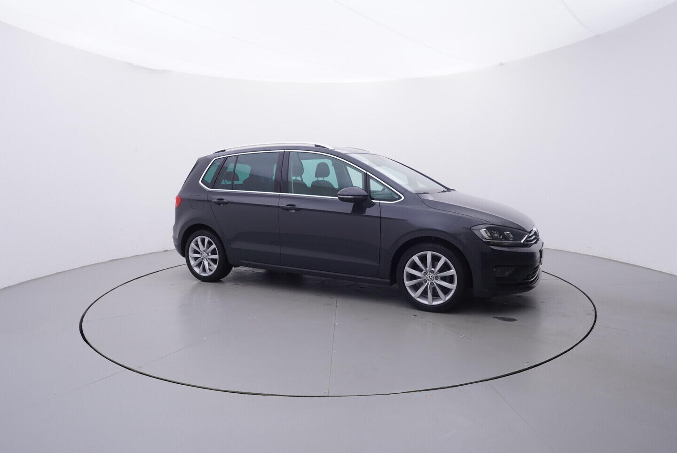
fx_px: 423
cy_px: 226
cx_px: 338
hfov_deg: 77.3
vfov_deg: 56.2
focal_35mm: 22
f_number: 5
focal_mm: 15
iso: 200
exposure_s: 1/80
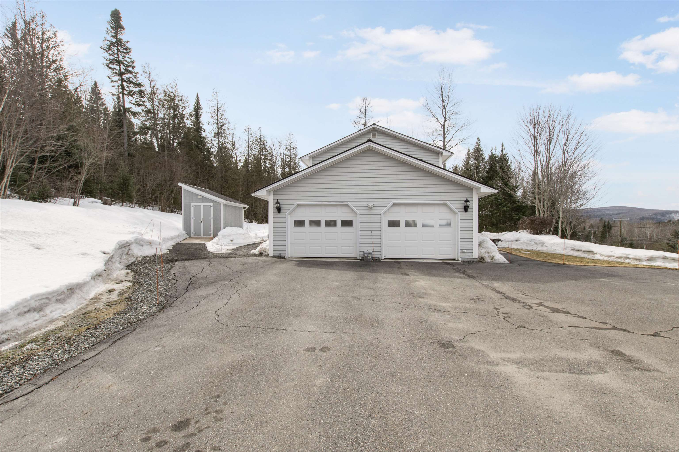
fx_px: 283
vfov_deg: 77.2
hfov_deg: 100.4
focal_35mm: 15
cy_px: 226
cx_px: 340
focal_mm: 10
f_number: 8
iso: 100
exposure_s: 1/160
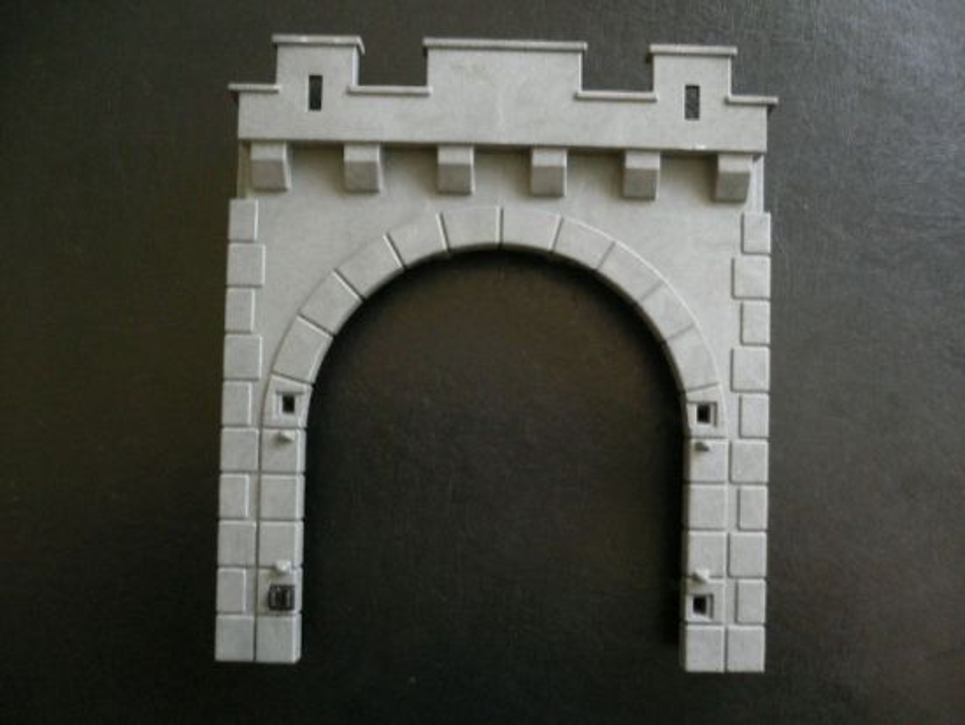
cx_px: 482
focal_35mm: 35
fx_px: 976
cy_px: 362
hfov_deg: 52.6
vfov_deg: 40.7
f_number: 2.8
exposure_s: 1/8
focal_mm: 5.8
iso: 200
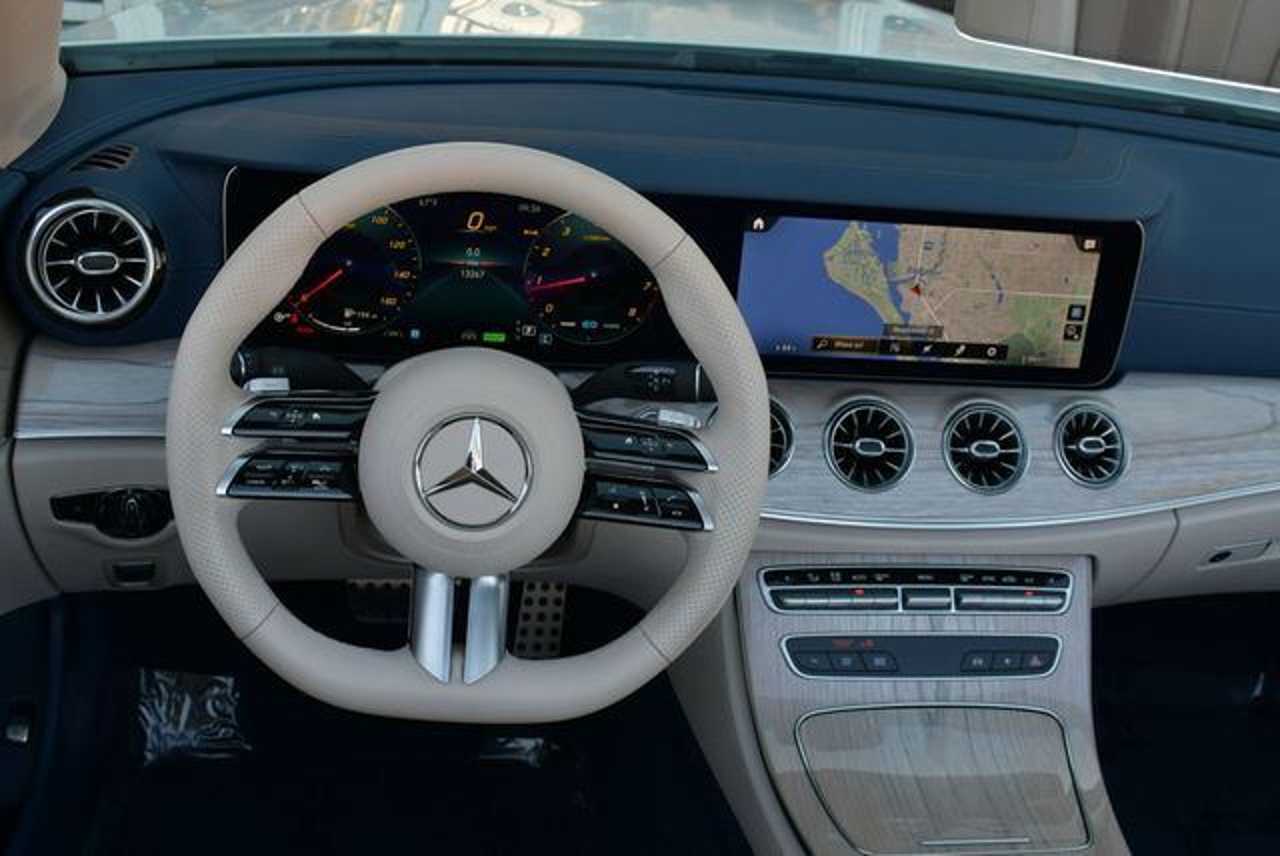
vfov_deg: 32.0
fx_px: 1495
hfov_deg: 46.4
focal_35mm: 42
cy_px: 428
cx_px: 640
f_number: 5.6
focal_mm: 21
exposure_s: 1/250
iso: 360
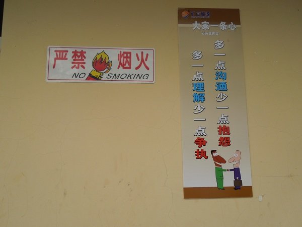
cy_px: 114
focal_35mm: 25
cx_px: 151
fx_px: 218
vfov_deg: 54.9
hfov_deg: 69.4
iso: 100
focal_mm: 4.5
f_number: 6.6
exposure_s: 1/500
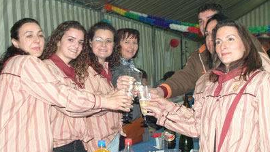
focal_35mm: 56
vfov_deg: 21.6
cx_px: 134
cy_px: 78
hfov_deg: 37.5
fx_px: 398
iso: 800
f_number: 5.6
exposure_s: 1/60
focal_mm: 35
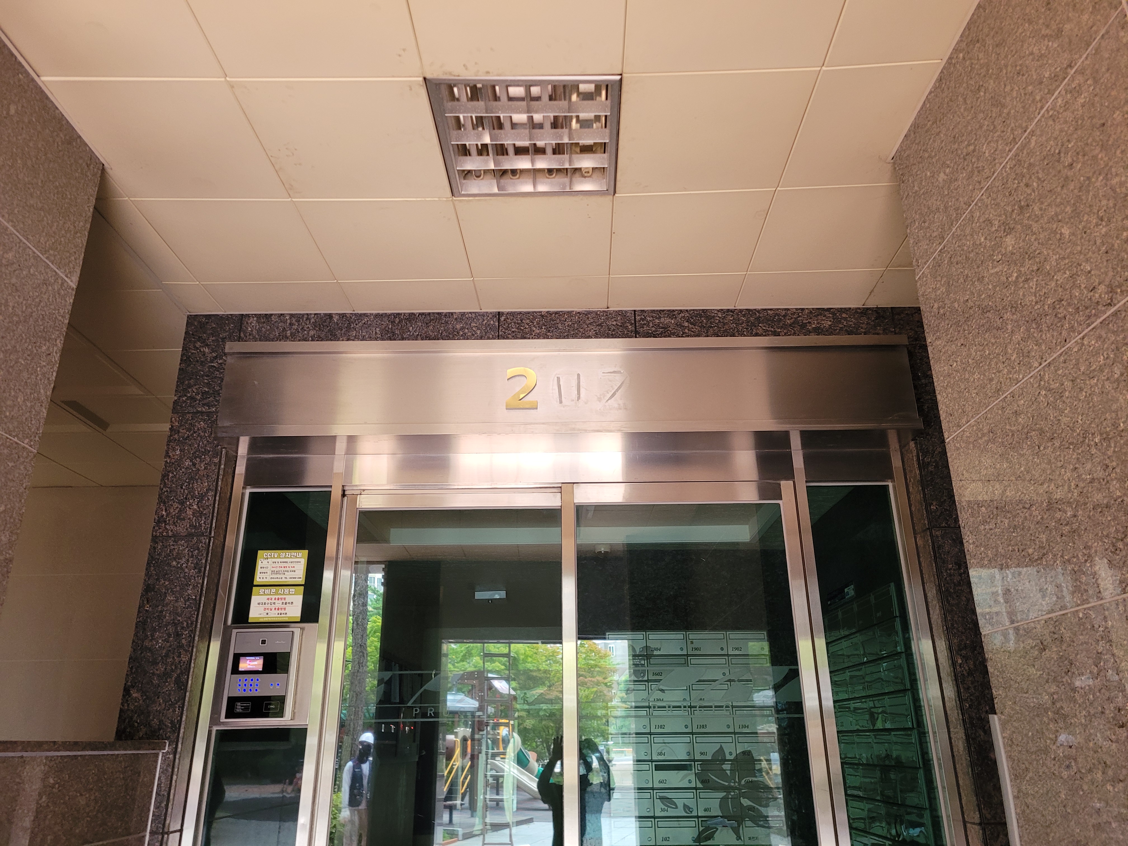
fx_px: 847
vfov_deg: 53.1
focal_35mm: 26
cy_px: 423
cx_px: 564
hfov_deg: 67.3
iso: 250
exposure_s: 1/60
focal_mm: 5.4
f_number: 1.8
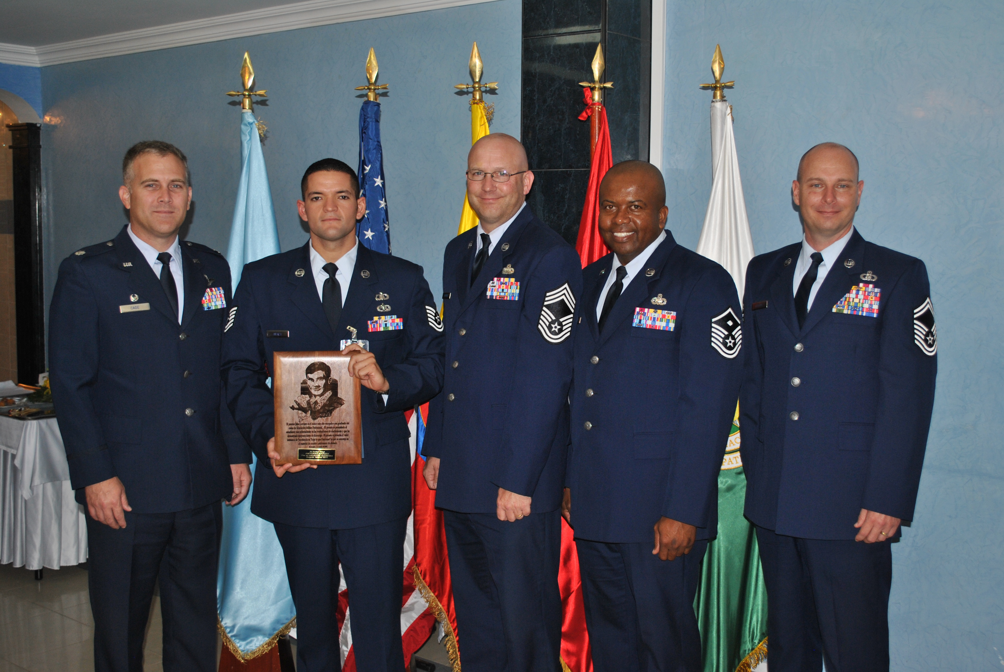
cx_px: 502
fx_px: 1173
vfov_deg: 32.0
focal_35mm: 42
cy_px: 336
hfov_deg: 46.3
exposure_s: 1/60
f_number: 4.5
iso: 200
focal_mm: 28
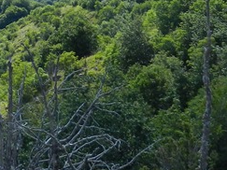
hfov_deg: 19.5
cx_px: -11
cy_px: -77
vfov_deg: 14.3
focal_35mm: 97
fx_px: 636
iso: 160
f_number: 3.4
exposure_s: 1/1000
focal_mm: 4
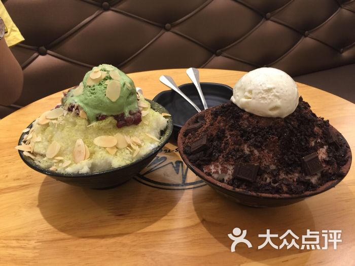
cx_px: 178
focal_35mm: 29
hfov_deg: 61.7
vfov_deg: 48.2
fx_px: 297
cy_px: 133
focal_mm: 4.15
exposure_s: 1/17
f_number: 2.2
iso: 50
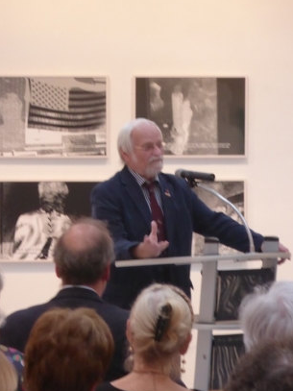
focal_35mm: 198
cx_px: 164
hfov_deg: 7.5
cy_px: 173
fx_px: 2236
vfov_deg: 10.0
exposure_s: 1/30
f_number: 5.4
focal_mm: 27.1
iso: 800
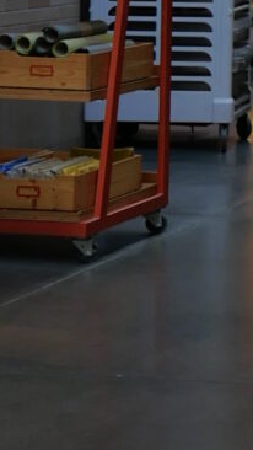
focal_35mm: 137
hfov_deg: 7.6
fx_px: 1633
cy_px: -92
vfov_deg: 15.1
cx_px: 804
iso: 200
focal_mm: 10.9
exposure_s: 1/125
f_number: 2.5
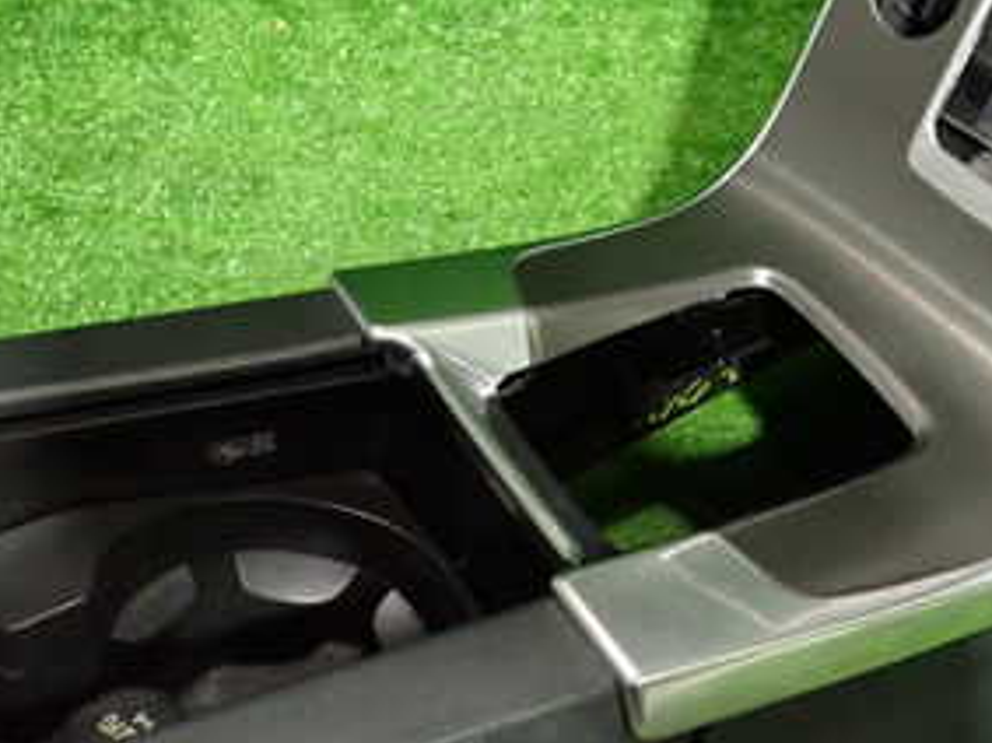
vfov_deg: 26.6
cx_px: 964
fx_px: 1518
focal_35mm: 53
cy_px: 81
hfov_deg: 33.5
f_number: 2
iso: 800
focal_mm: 4.5
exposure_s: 1/30
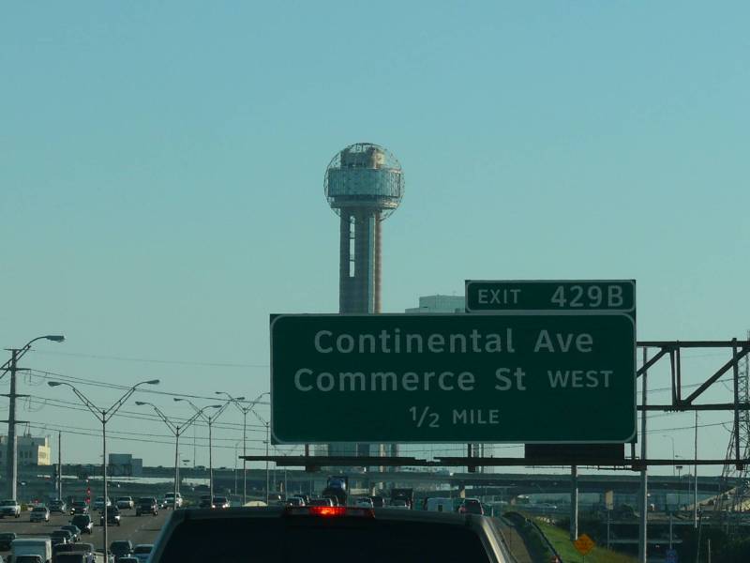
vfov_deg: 6.7
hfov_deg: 9.0
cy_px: 282
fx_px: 4788
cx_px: 375
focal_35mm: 221
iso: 100
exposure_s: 1/400
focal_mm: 26.2
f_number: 6.3
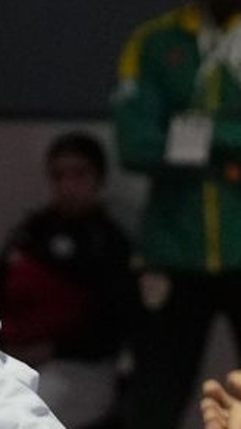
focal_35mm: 679
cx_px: -212
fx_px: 7723
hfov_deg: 1.8
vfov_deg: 3.2
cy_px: 855
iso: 3200
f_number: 2.8
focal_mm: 70
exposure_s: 1/500
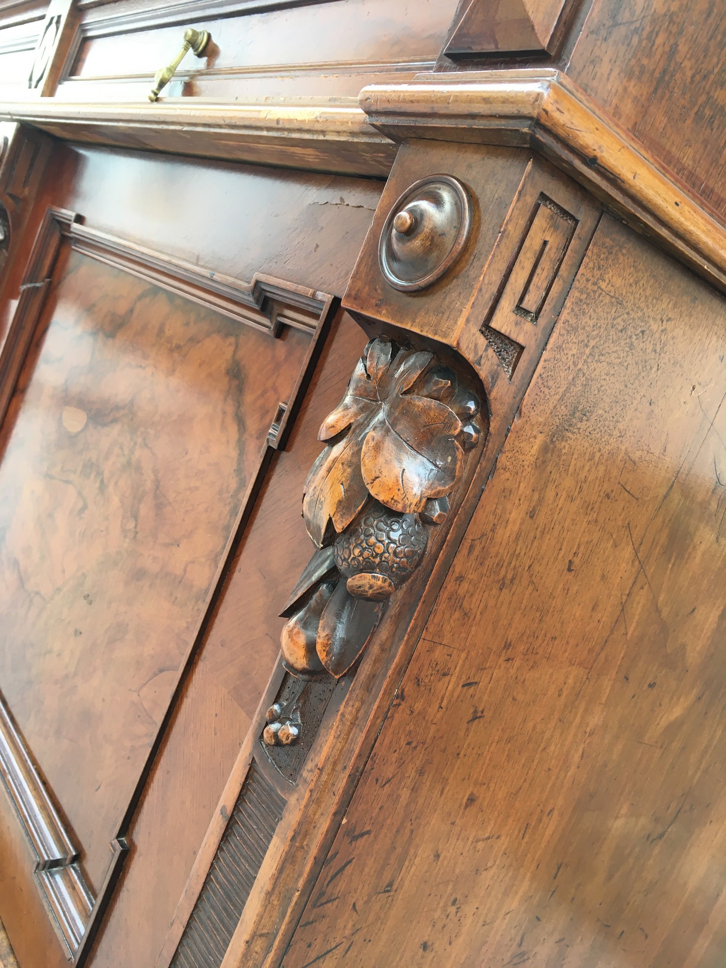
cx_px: 363
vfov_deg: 61.7
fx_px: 811
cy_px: 484
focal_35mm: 29
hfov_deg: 48.2
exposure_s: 1/33
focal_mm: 4.15
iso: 25
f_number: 2.2
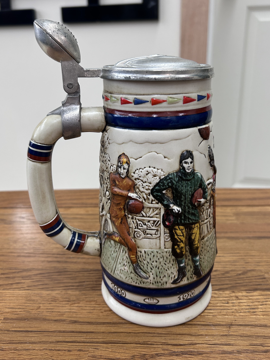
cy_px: 180
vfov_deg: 67.3
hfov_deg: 53.1
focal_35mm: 26
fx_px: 270
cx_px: 135
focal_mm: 5.7
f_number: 1.5
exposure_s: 1/120
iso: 125
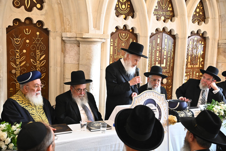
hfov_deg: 43.6
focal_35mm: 45
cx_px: 113
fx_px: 282
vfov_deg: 29.8
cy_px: 76
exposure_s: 1/160
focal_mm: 45
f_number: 5
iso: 2500
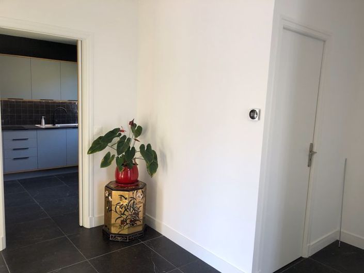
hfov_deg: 63.5
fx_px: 294
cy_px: 136
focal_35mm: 28
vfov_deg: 49.7
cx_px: 182
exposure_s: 1/33
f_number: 1.8
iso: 25
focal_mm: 3.99
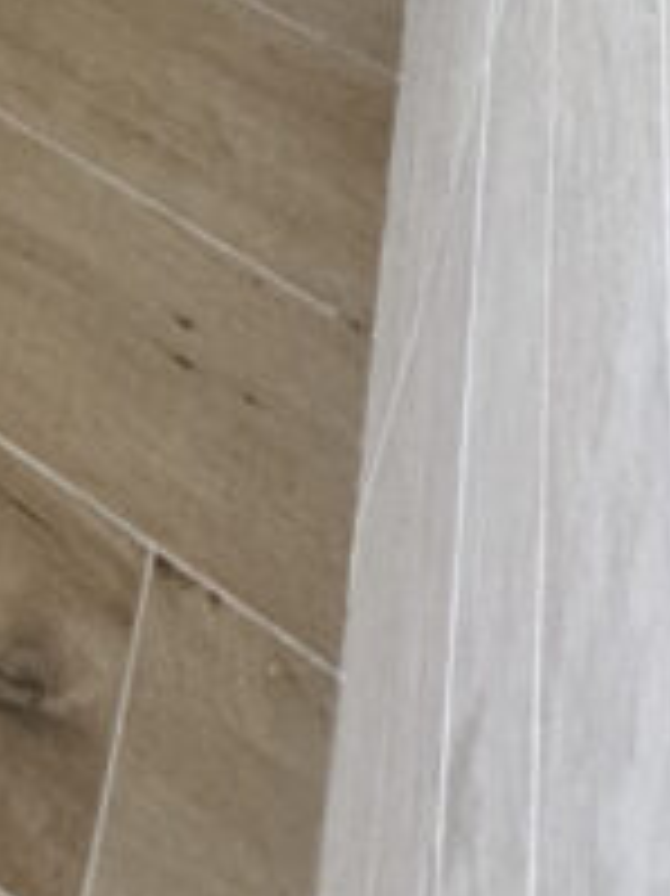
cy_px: -1391
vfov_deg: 14.1
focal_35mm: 72
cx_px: -625
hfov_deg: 16.3
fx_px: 1860
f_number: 2.2
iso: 250
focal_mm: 2.2
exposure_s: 1/99
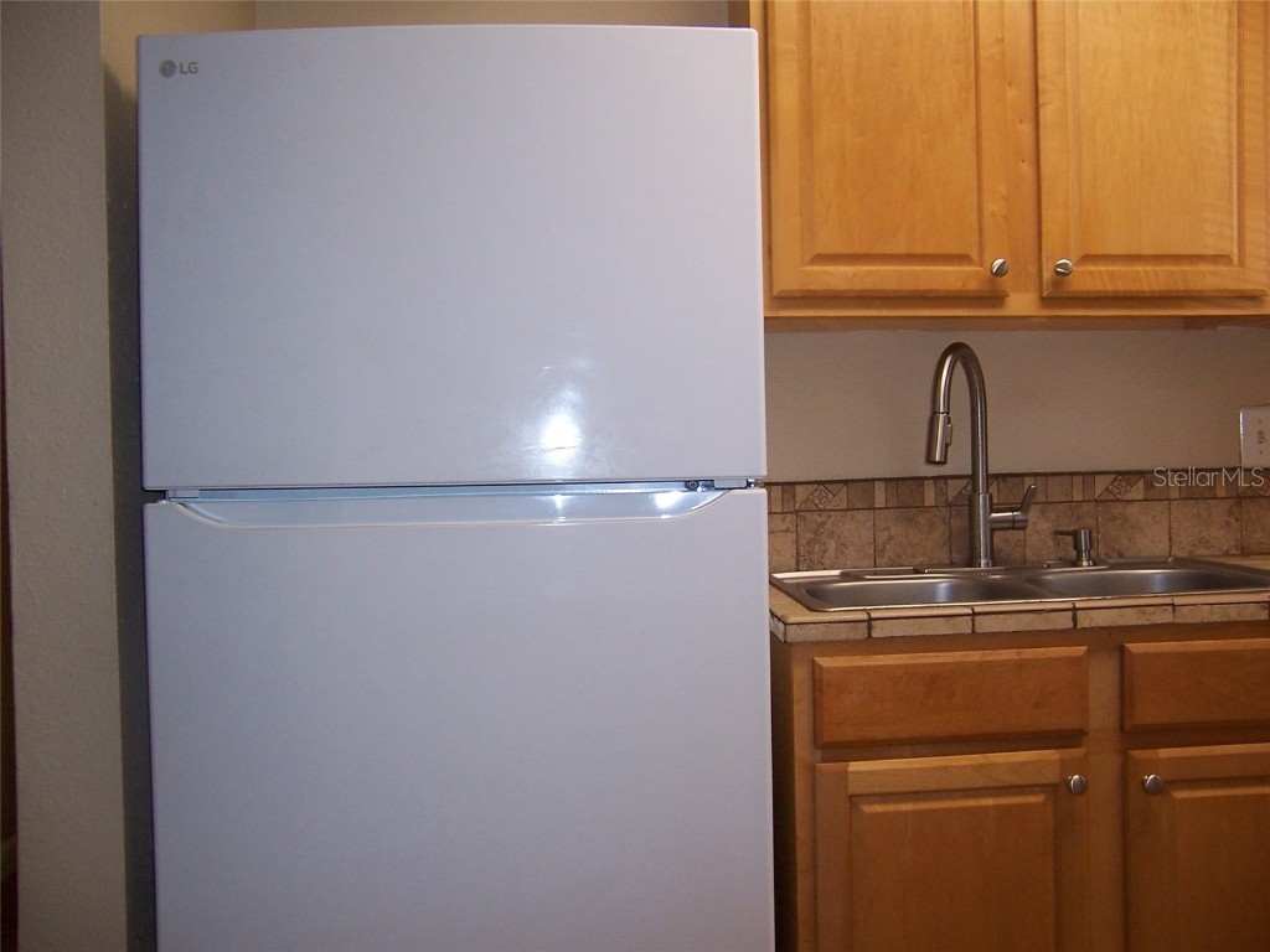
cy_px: 476
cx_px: 635
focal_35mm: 33
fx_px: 1211
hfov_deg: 55.4
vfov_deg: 42.9
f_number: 2.8
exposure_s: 1/60
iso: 140
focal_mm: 5.5
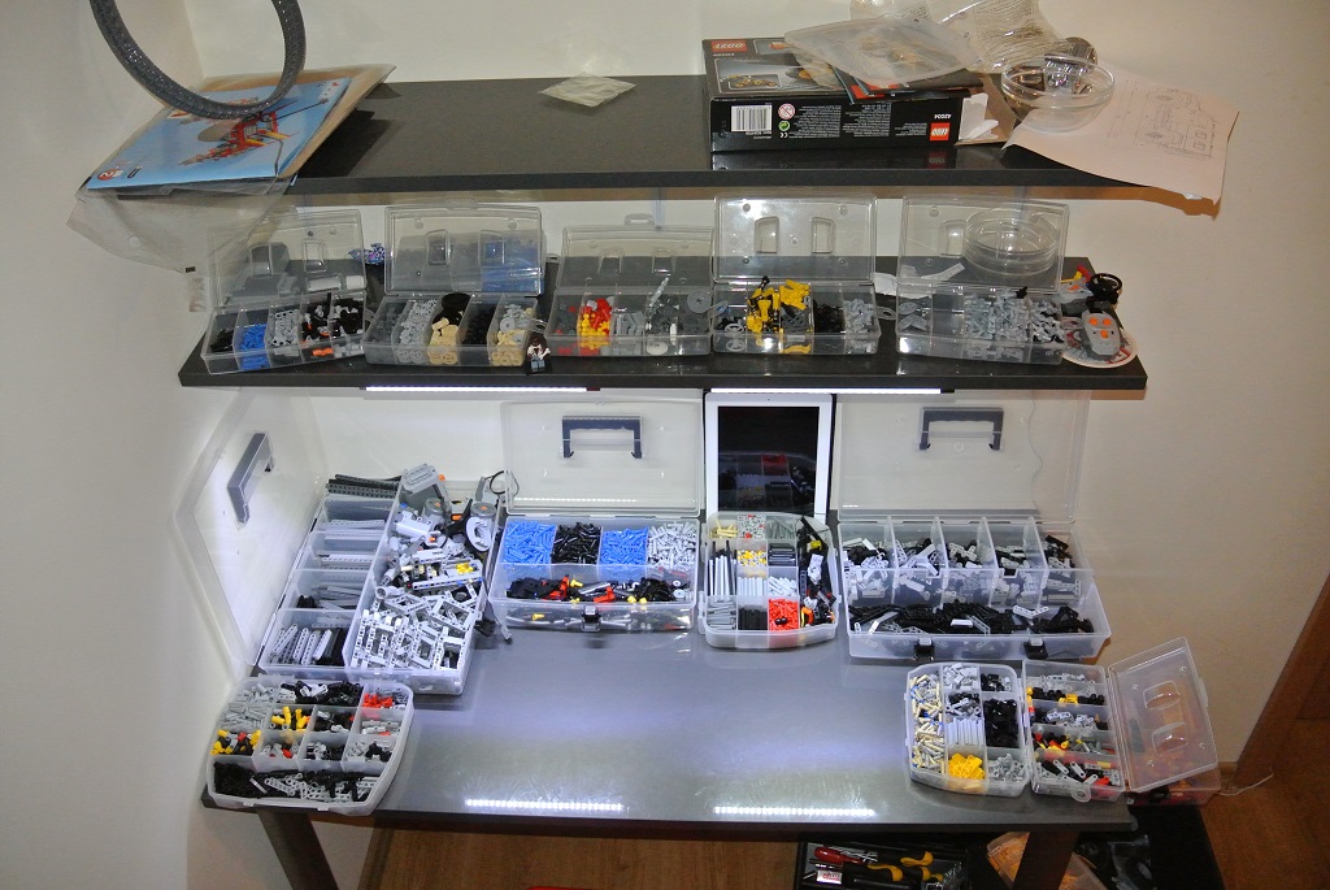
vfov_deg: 45.1
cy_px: 445
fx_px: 1072
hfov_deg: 63.6
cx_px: 665
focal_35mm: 29
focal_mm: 11
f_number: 3.5
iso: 1400
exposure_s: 1/60
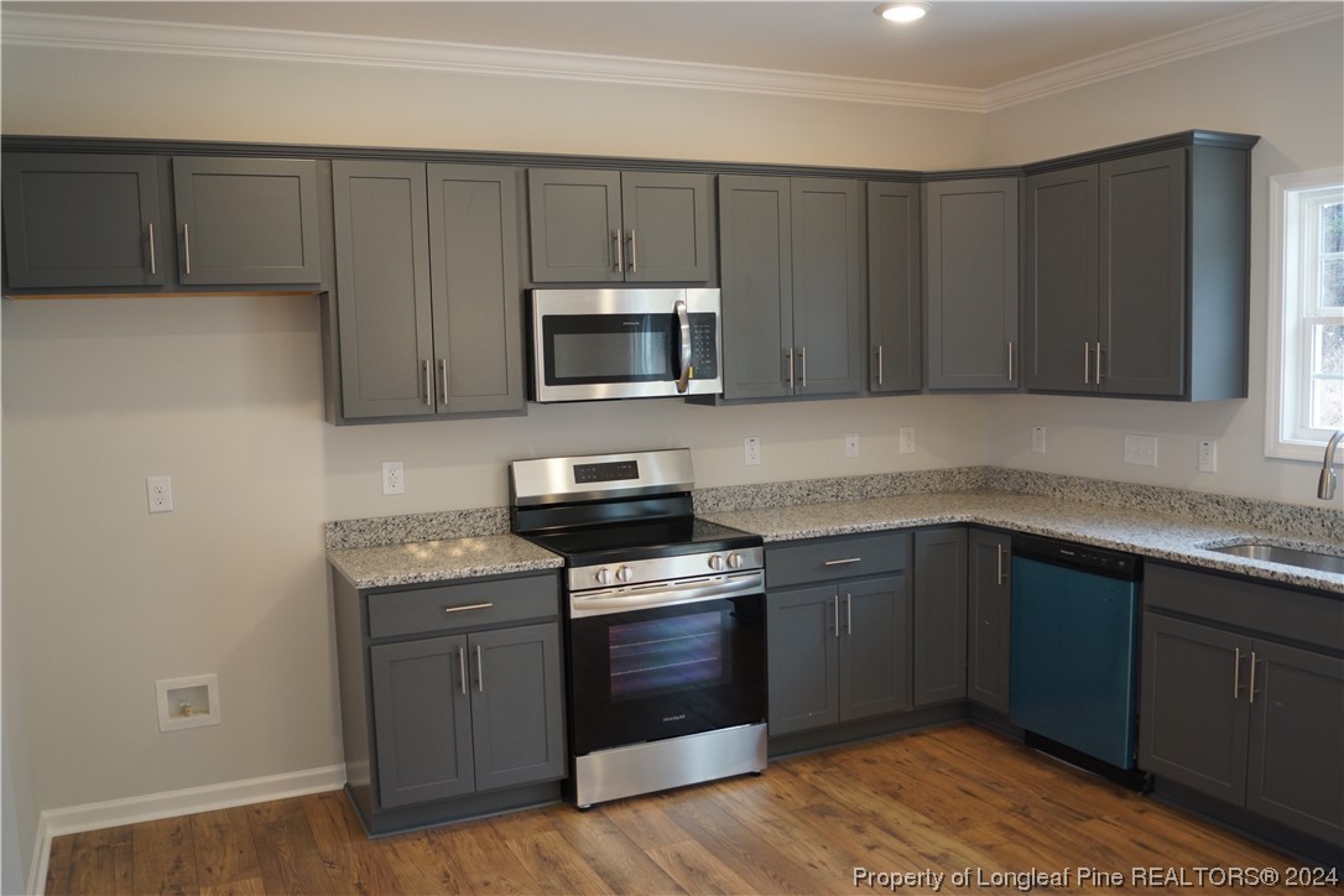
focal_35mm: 30
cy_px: 448
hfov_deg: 61.9
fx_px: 1120
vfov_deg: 43.6
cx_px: 672
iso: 320
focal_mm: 20
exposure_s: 1/60
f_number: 4
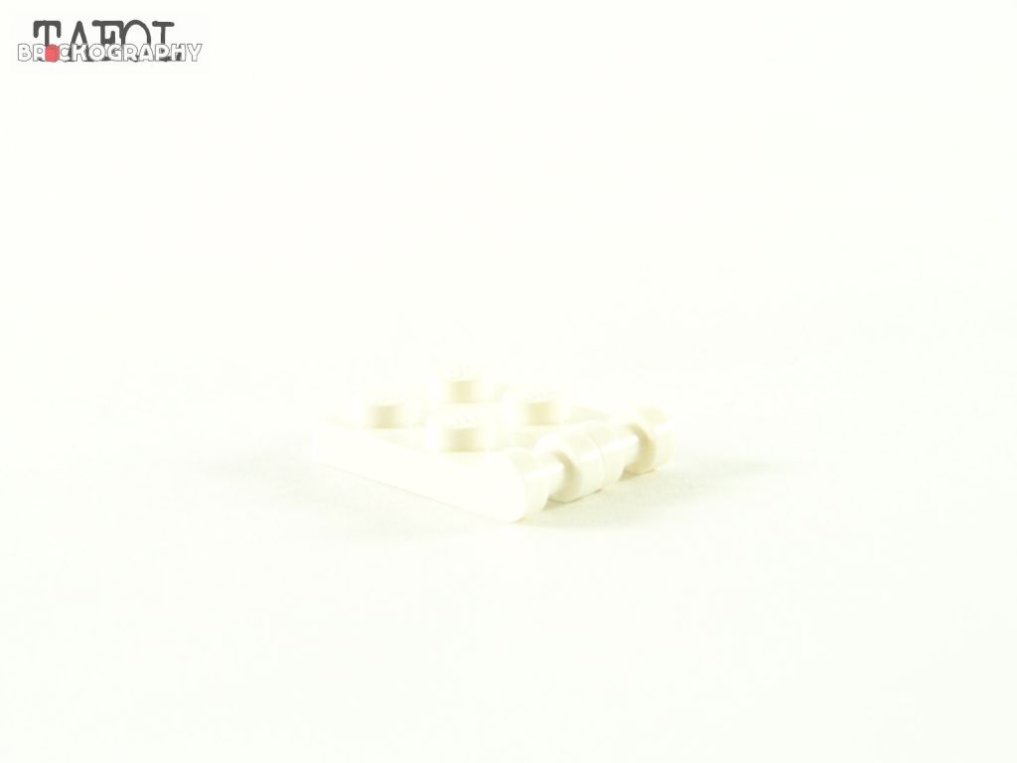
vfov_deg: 14.1
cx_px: 508
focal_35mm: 105
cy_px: 382
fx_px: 3085
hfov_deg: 18.7
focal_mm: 17.5
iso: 400
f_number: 4
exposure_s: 1/60
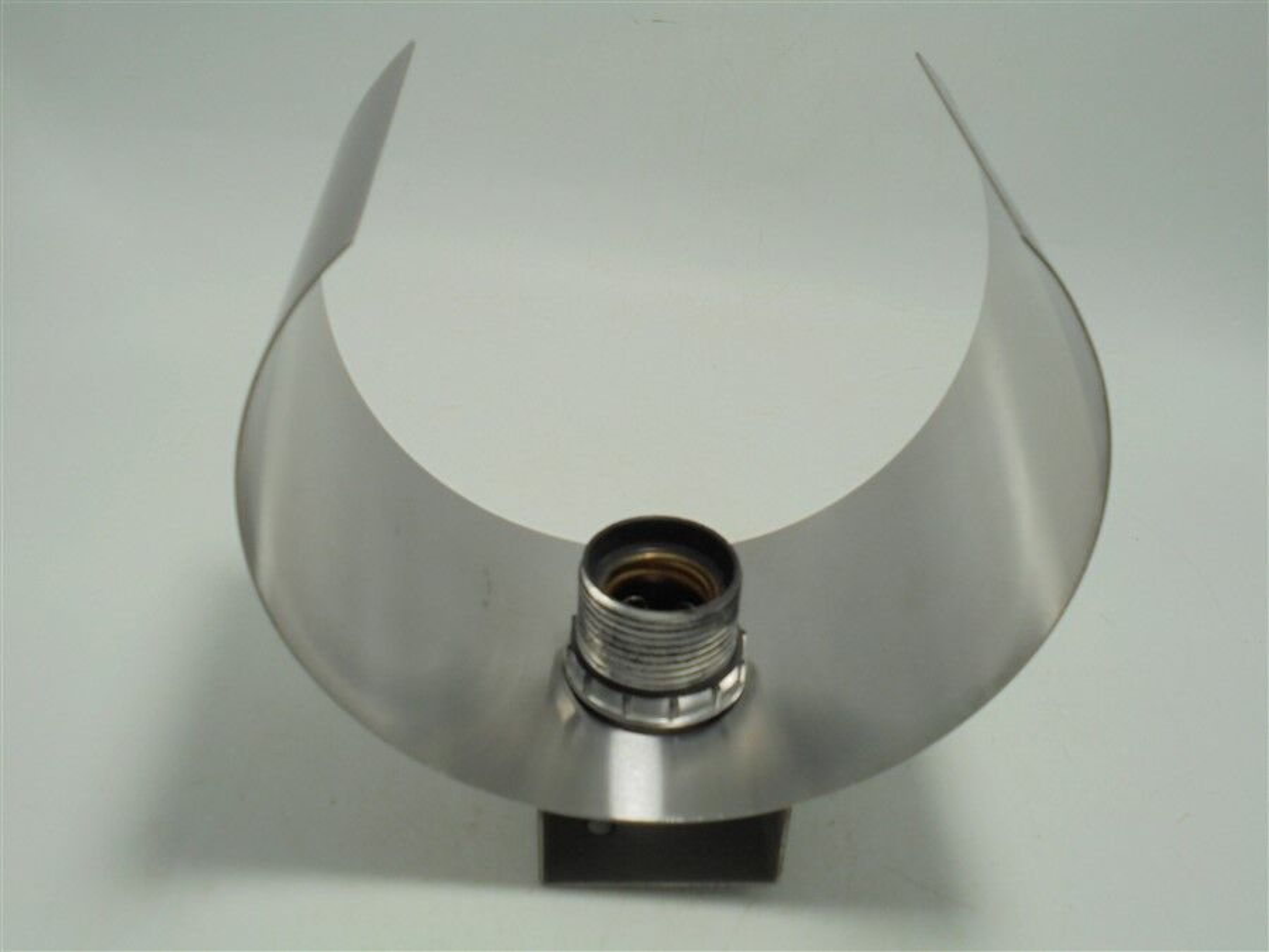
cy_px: 476
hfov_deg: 49.0
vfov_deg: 37.7
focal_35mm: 38
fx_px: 1393
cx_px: 634
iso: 100
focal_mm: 6.9
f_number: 4.2
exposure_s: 1/100
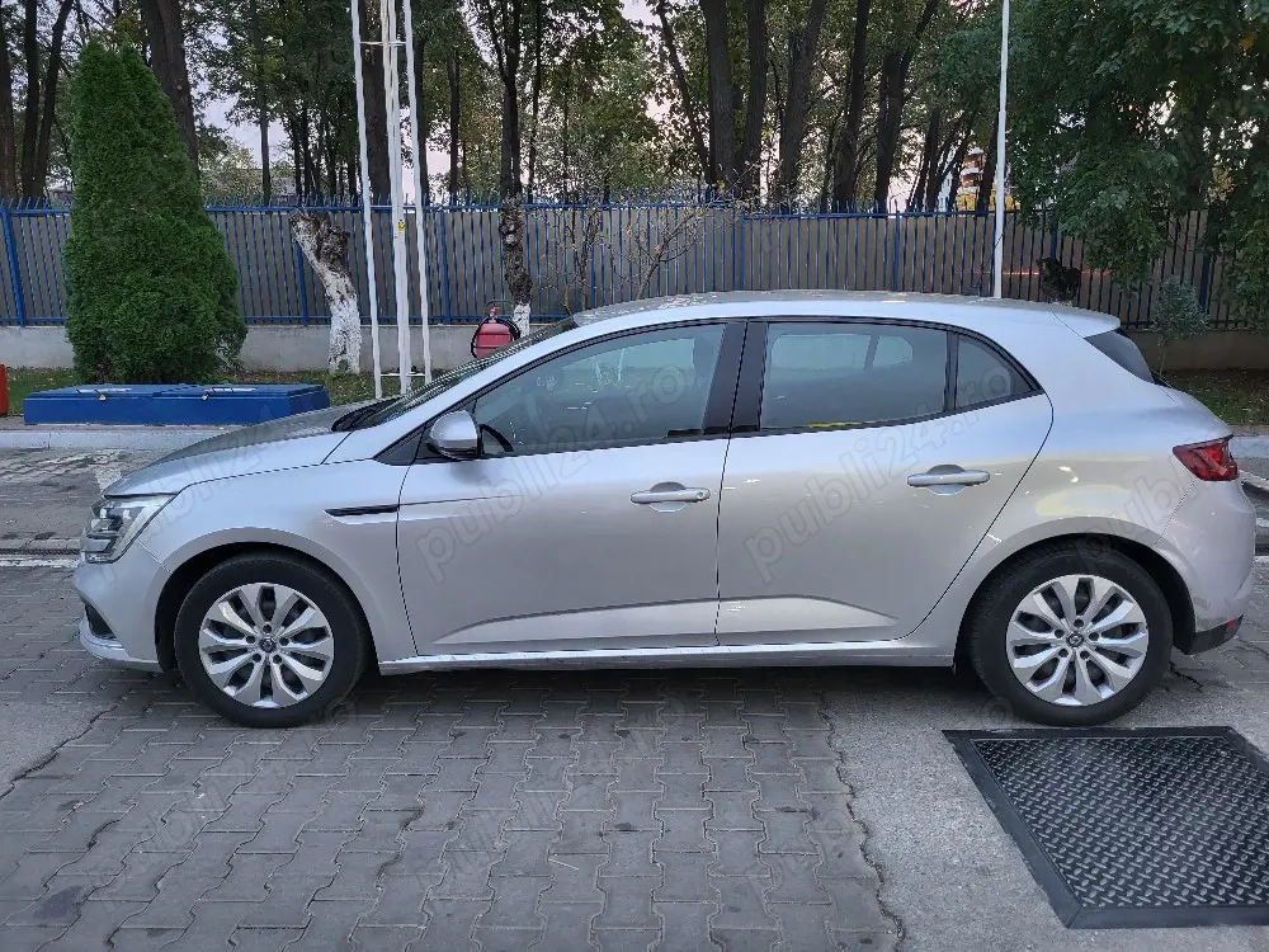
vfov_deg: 53.1
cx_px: 634
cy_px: 476
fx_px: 953
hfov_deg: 67.3
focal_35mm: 26
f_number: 1.8
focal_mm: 5.4
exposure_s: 1/50
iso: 200
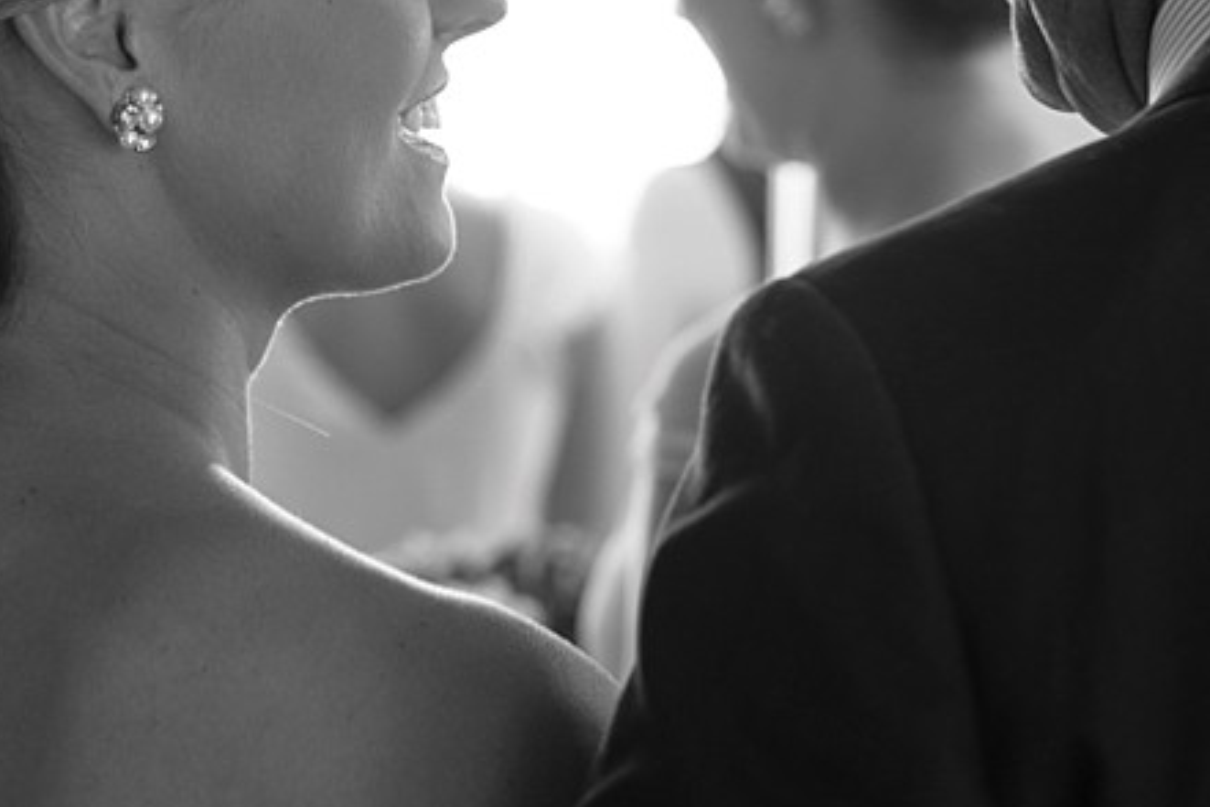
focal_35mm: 102
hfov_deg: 19.9
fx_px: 3428
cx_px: 337
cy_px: 156
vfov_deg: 13.4
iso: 560
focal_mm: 50
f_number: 2.5
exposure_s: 1/640
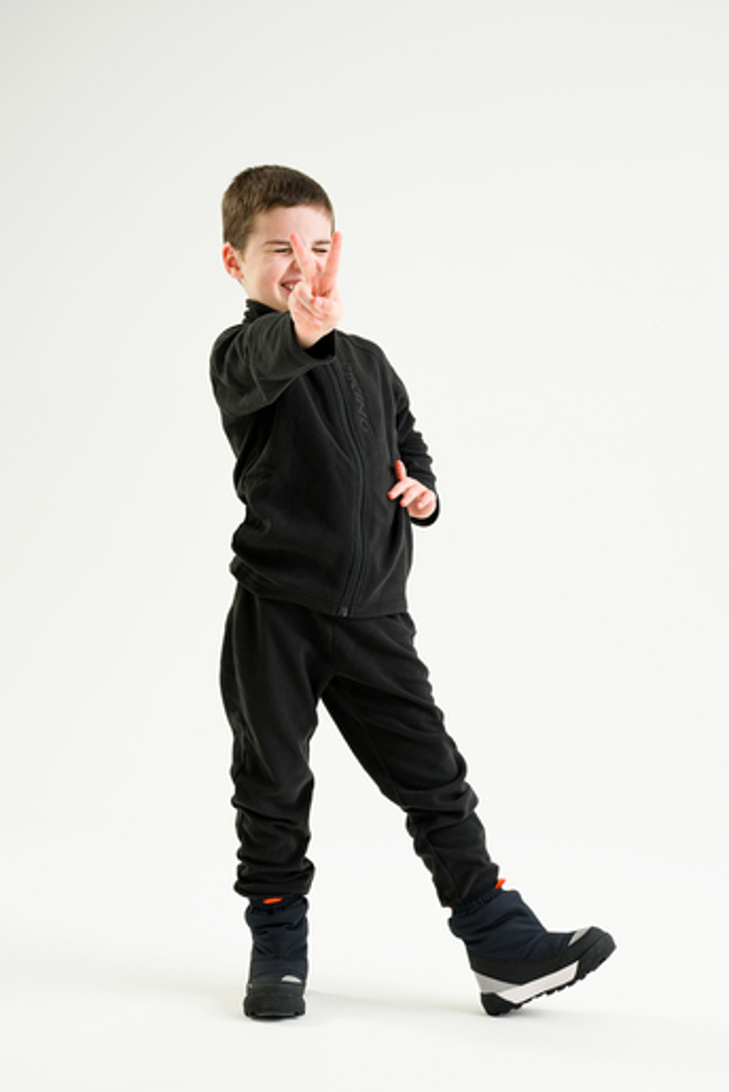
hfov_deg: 23.4
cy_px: 623
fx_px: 1759
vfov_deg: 34.4
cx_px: 361
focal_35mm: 58
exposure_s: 1/160
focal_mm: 46
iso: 64
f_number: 5.6
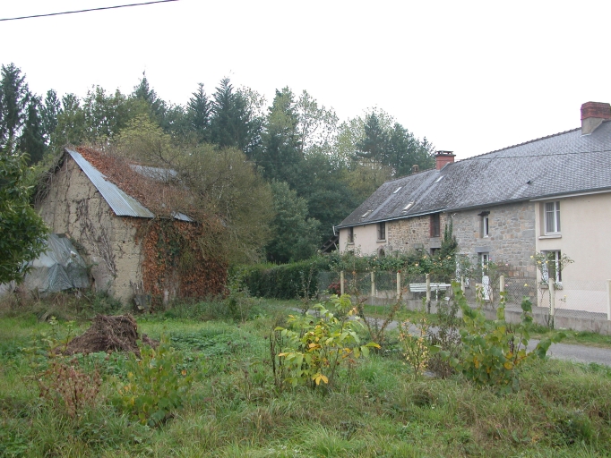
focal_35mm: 35
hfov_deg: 52.6
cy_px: 229
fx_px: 618
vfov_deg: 40.7
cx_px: 306
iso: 100
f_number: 3.2
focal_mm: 8.9
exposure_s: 1/75.9
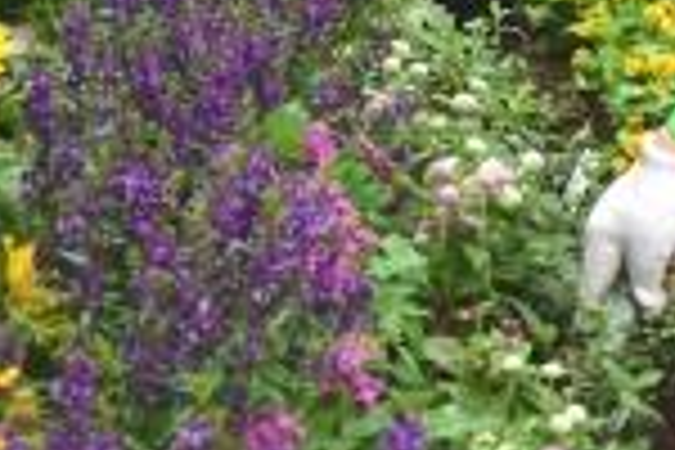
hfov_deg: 9.6
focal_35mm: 215
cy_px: -191
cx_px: 320
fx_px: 4031
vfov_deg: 6.3
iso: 280
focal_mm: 48
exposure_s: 1/80
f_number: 5.6
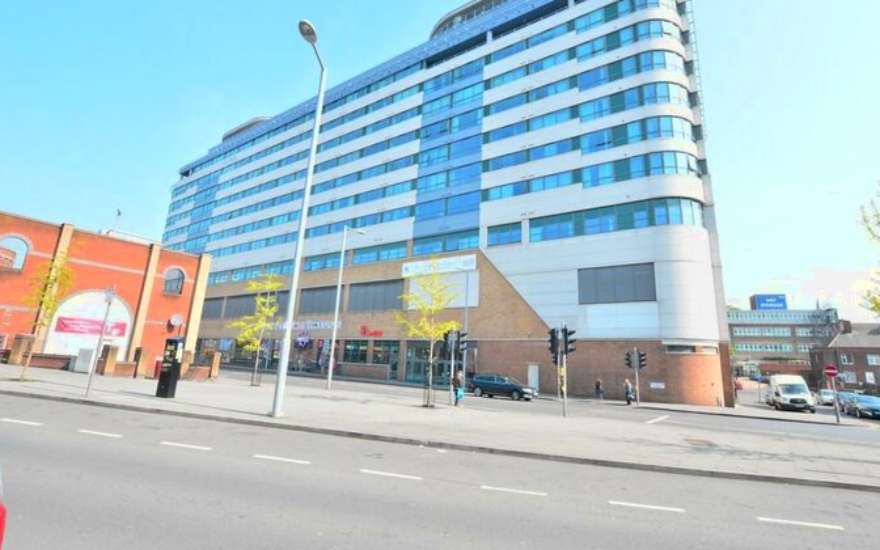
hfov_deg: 92.6
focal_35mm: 18
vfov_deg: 66.3
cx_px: 454
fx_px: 420
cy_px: 257
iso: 3200
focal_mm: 11
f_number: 14
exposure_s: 1/800
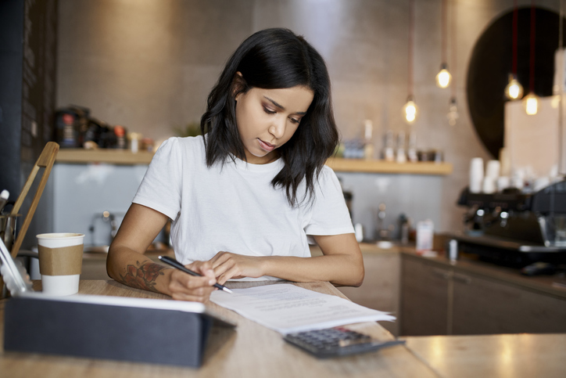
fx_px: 550
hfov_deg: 54.4
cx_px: 283
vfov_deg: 37.9
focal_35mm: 35
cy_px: 189
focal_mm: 35
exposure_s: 1/640
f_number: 1.8
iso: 640
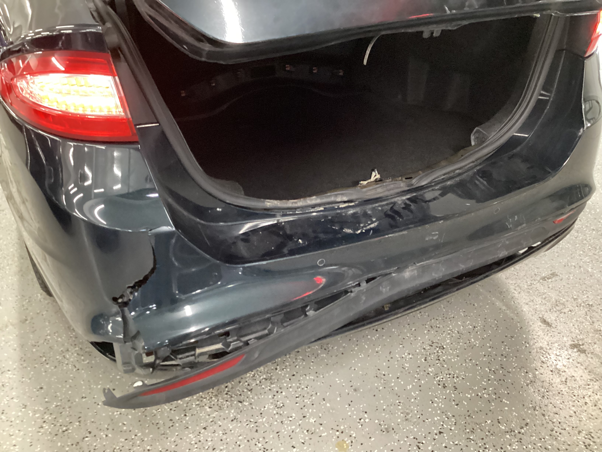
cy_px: 226
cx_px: 301
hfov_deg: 58.4
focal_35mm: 31
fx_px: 539
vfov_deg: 45.4
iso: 640
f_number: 2.4
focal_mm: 3.3
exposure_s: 1/30
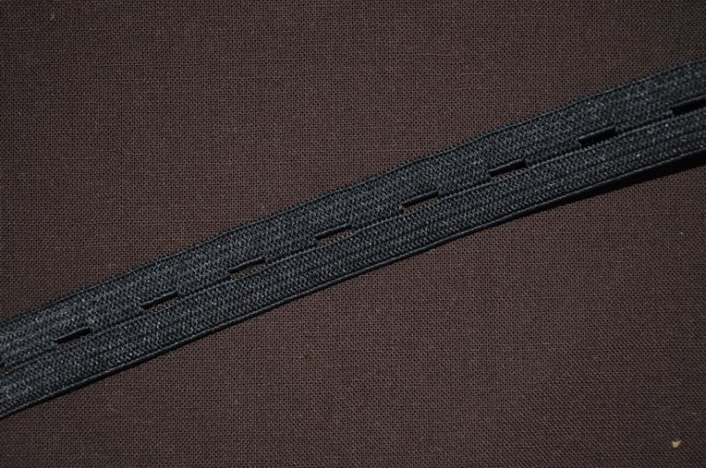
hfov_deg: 33.4
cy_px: 234
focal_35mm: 60
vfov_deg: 22.6
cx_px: 353
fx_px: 1175
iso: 320
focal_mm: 40
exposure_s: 1/60
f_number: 5.3
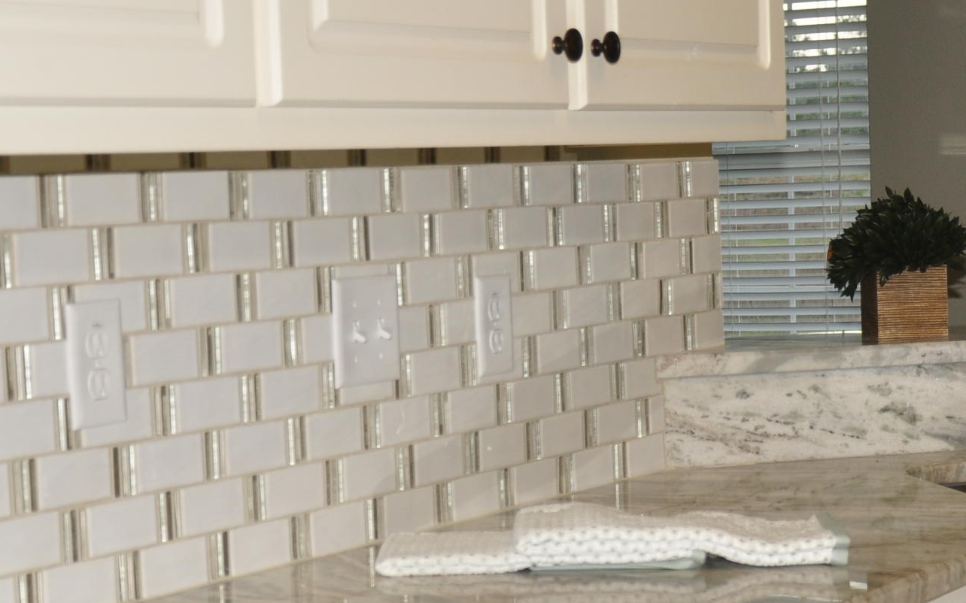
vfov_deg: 14.6
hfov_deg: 23.2
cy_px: 371
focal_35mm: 89
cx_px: 596
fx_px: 2348
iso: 200
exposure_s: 1/60
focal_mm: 25
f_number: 4
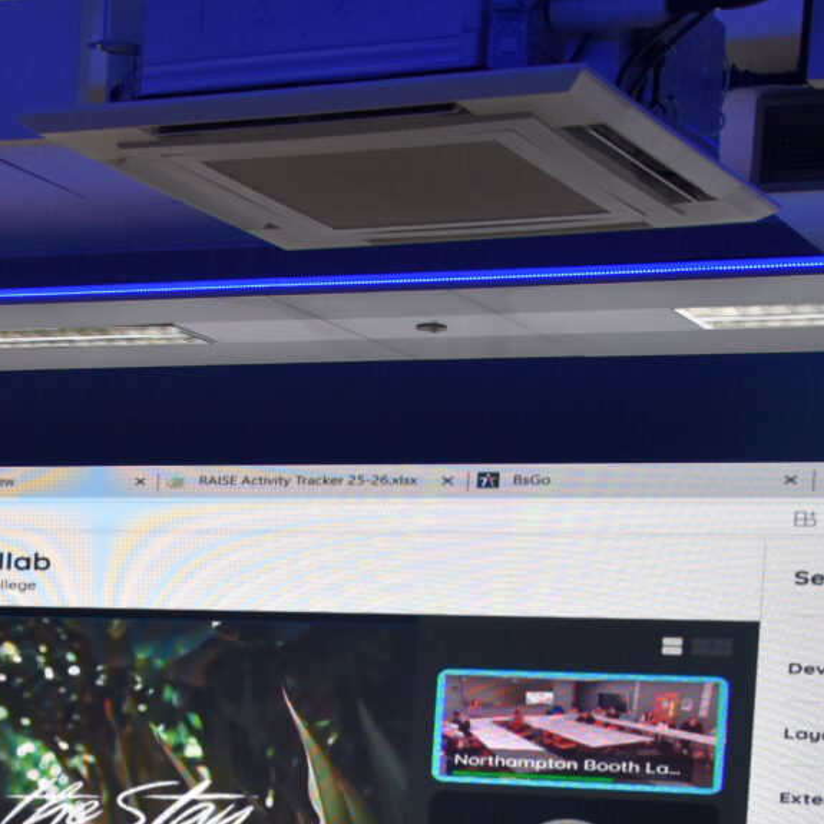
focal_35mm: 106
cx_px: 172
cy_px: 904
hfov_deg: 16.3
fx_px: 2866
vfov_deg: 15.9
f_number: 5
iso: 800
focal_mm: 25
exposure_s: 1/100
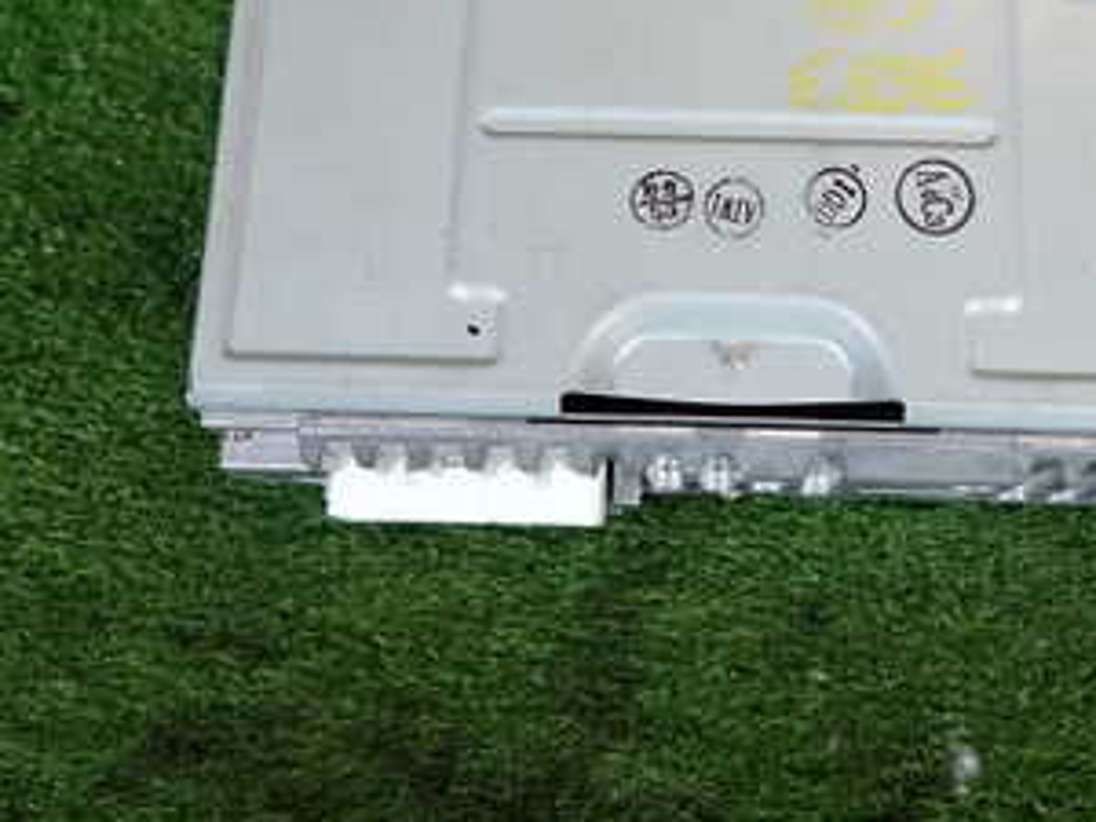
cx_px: 716
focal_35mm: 50
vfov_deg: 28.2
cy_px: 110
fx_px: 1583
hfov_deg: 37.8
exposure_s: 1/80
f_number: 2
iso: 200
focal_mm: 4.5
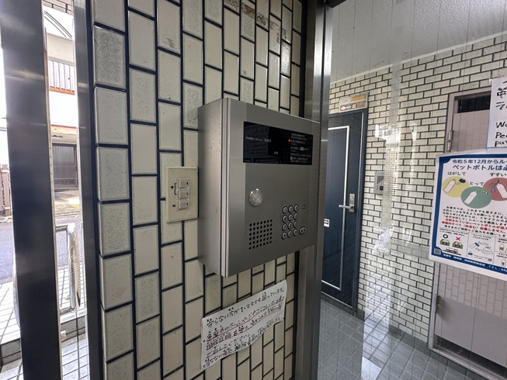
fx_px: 220
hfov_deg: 98.1
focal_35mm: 15
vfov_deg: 81.7
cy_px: 182
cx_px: 266
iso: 200
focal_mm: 2.22
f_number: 2.2
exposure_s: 1/50
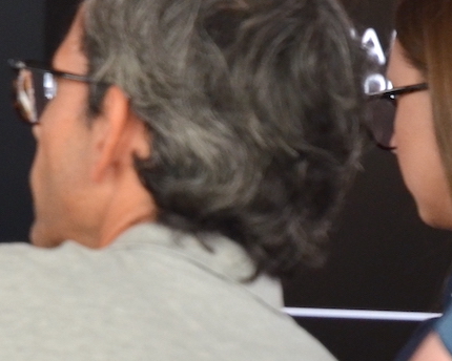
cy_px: 233
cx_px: -120
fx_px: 3679
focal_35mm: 275
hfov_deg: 7.0
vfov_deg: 5.6
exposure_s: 1/250
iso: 640
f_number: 4.5
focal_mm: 70
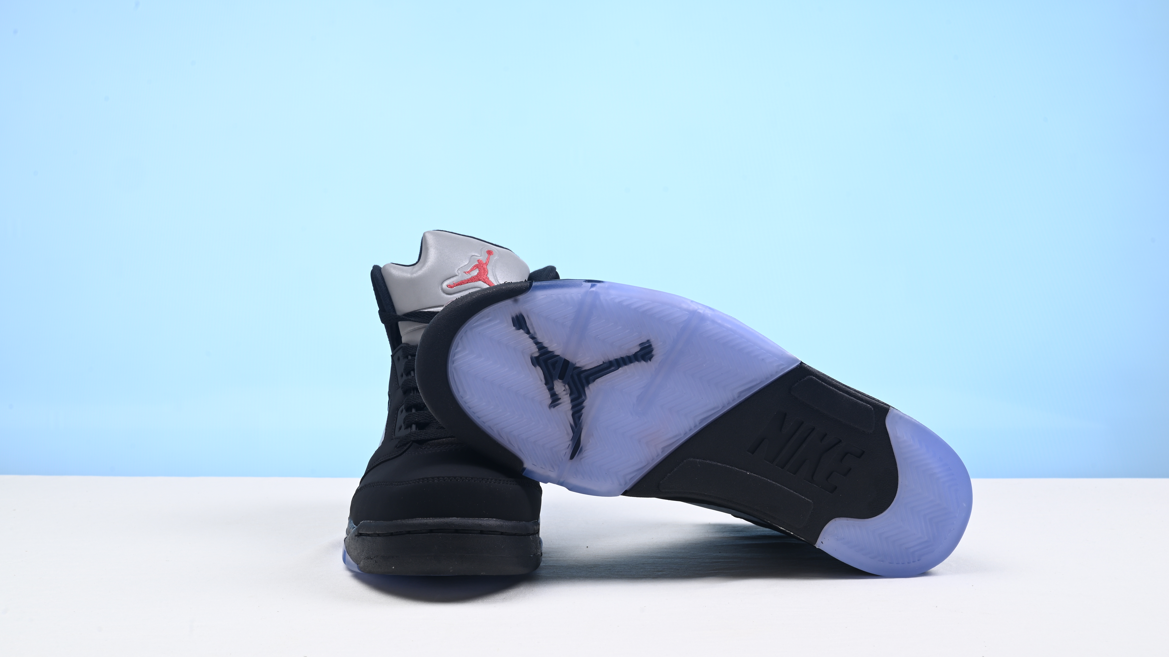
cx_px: 585
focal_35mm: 42
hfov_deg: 48.4
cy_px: 372
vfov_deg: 28.3
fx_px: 1302
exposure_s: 1/2
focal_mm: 40
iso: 100
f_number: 16
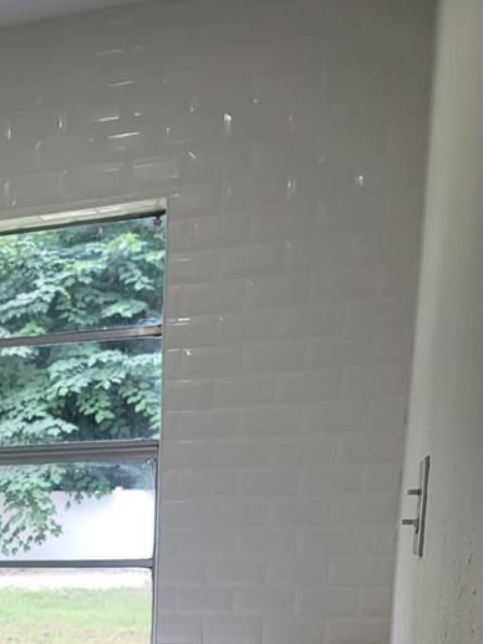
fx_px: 1079
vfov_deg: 29.6
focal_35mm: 58
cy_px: 724
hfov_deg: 23.4
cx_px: -73
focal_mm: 7
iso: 64
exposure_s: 1/120
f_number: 1.8
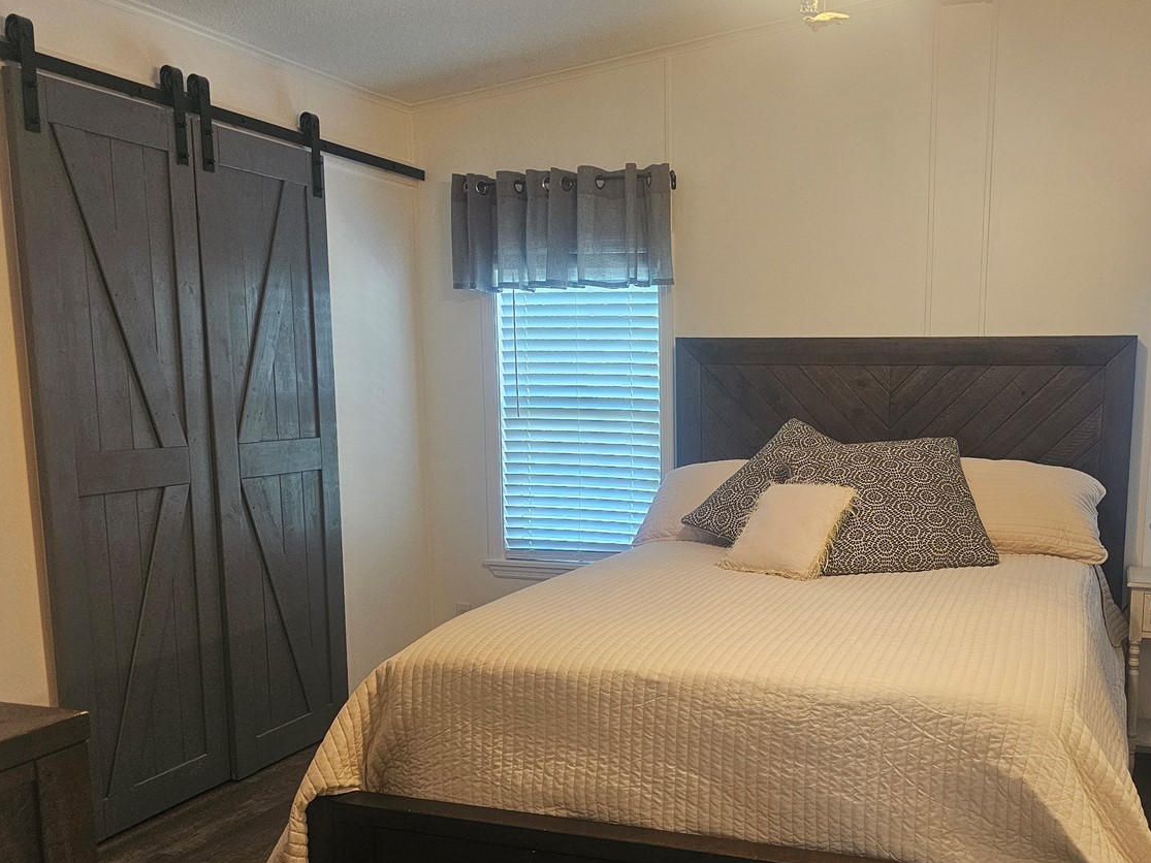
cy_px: 529
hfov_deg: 54.1
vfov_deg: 42.7
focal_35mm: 33
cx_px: 784
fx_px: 1097
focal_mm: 6.3
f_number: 1.7
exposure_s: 1/120
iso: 320
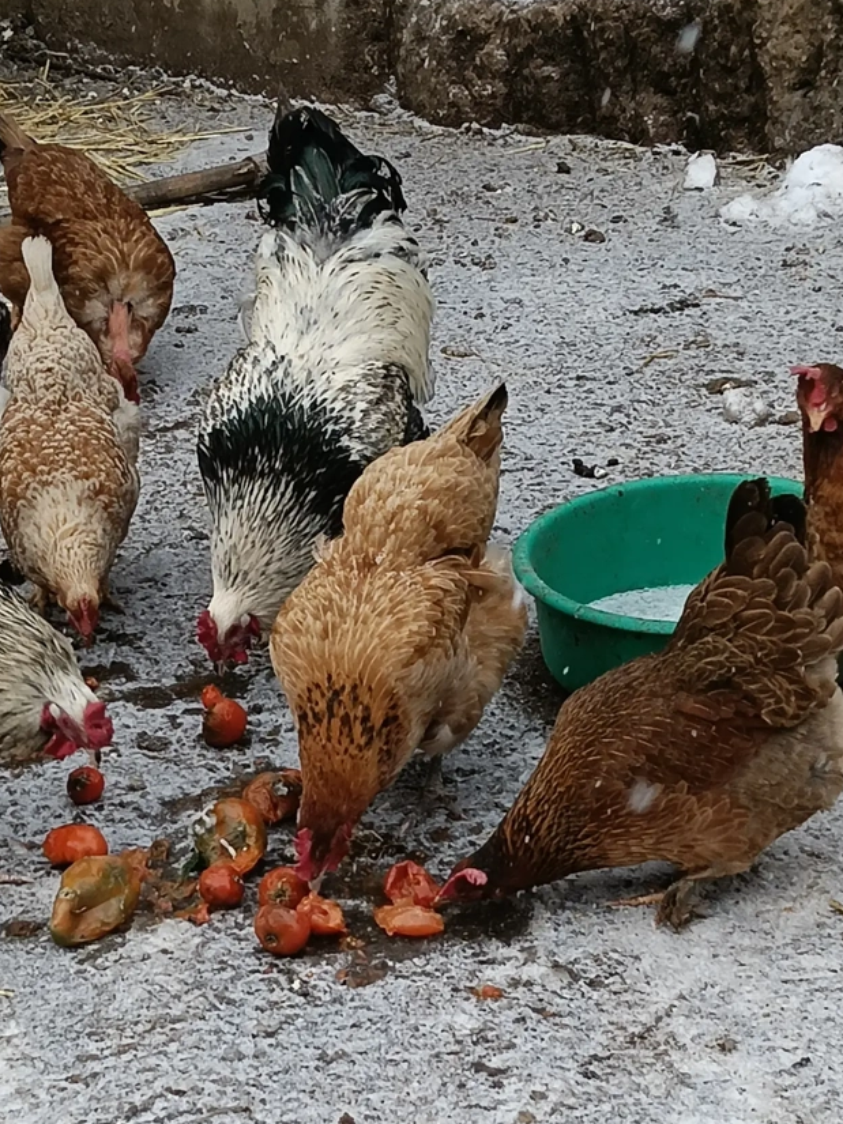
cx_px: 373
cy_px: 849
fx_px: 2729
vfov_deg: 23.1
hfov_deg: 17.6
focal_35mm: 84
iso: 50
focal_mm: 3.98
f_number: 1.8
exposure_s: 1/215
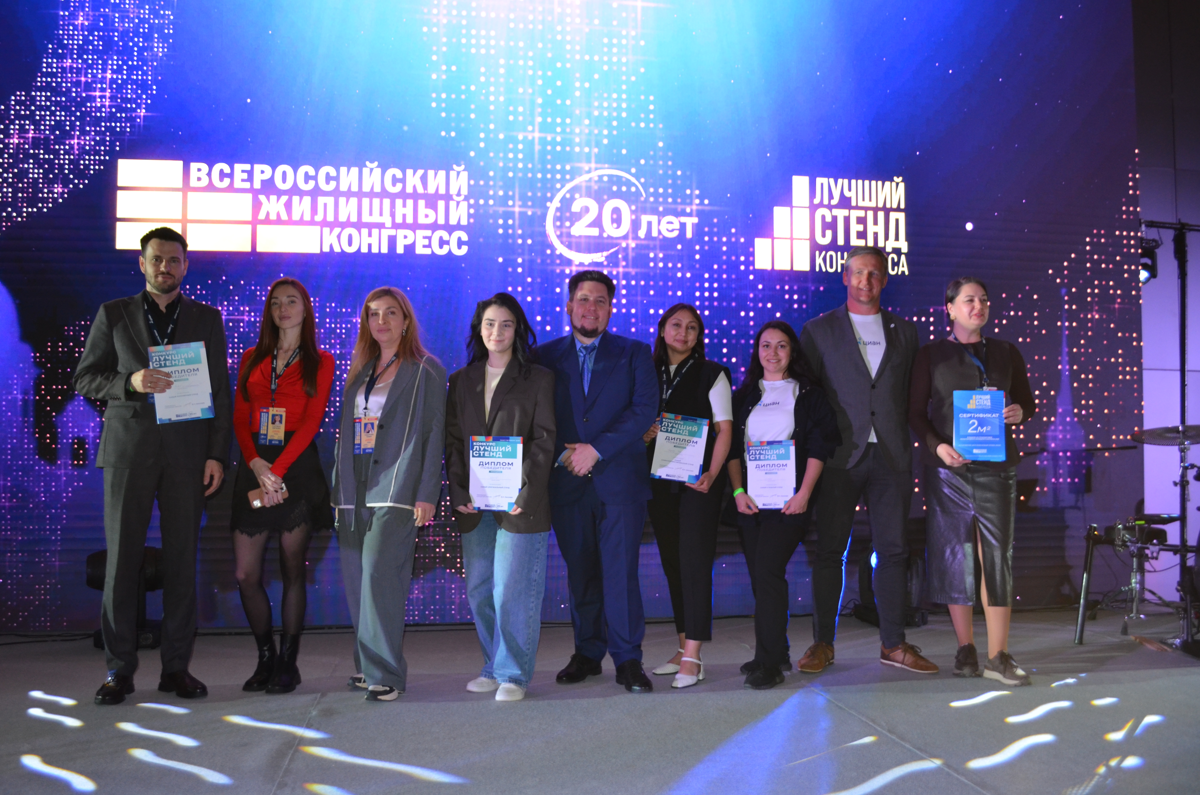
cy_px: 398
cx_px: 600
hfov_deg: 62.0
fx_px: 998
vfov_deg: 43.4
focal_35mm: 30
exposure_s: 1/60
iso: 720
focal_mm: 20
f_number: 3.8
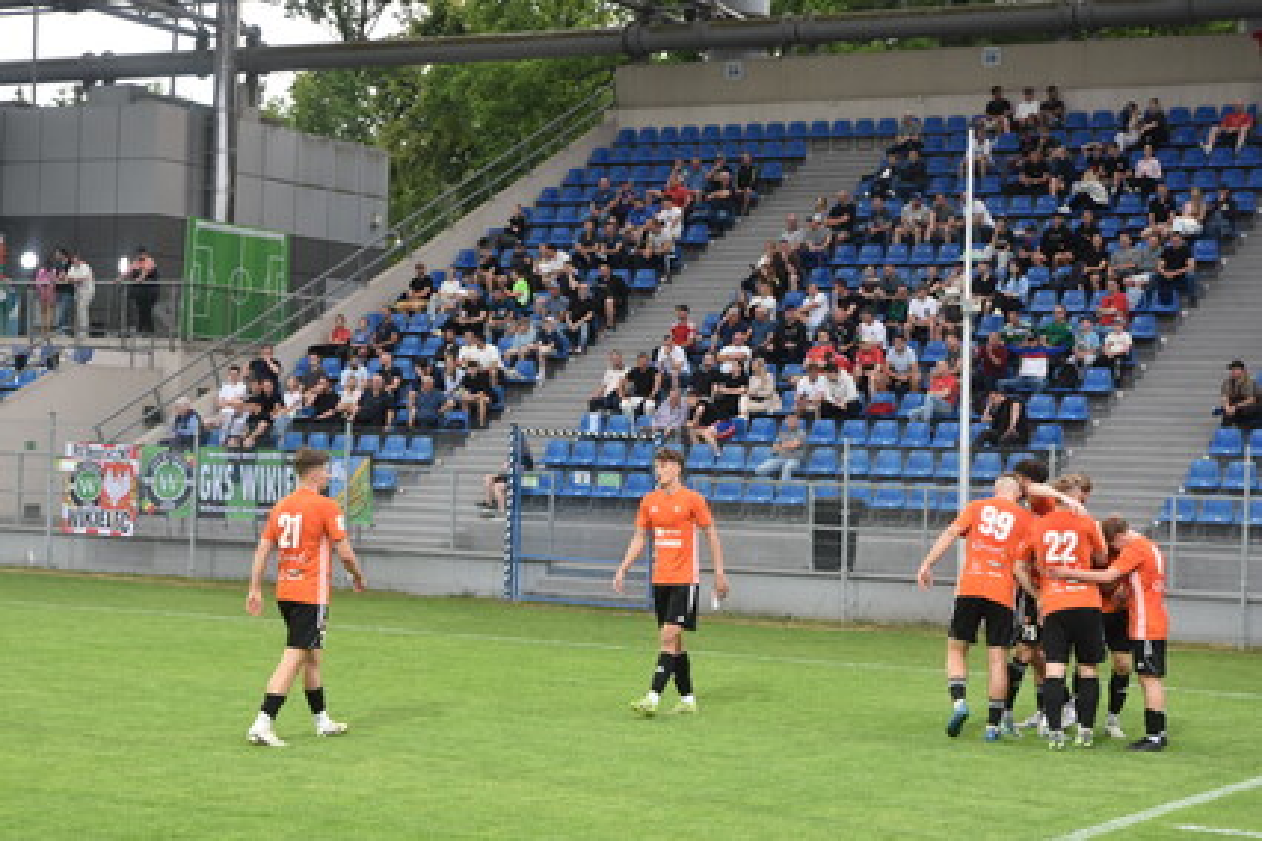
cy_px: 420
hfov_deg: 27.0
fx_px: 2629
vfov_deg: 18.2
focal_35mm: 75
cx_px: 631
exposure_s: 1/160
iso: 1000
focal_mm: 50
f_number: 6.3
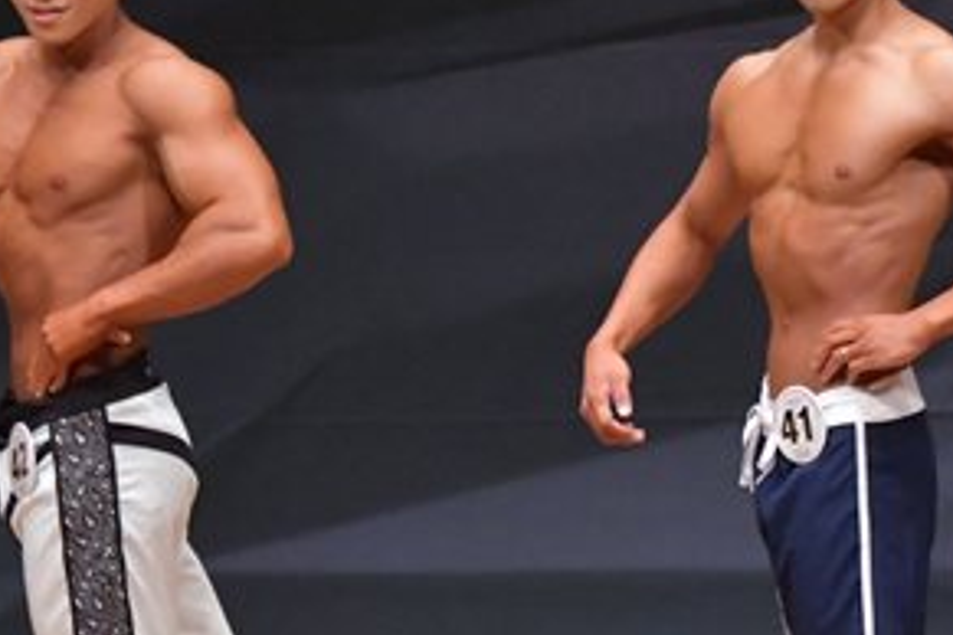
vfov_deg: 2.0
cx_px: 755
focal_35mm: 679
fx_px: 17973
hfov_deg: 3.0
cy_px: 488
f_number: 5.6
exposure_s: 1/400
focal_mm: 170
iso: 6400
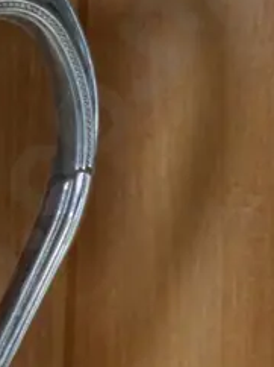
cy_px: 567
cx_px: -246
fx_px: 1882
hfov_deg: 8.0
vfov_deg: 10.7
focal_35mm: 178
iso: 1600
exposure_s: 1/60
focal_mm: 21
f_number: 4.6
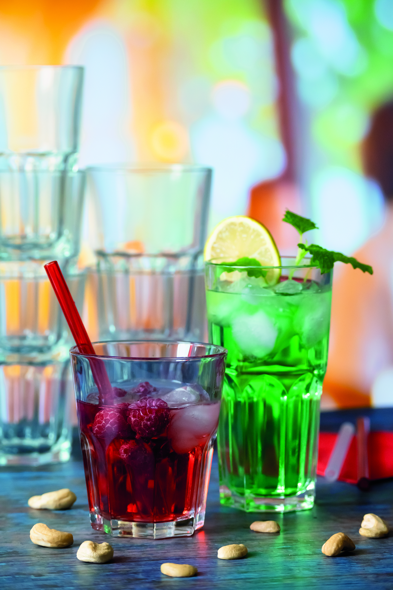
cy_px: 295
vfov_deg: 16.9
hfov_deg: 11.3
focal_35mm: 122
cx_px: 196
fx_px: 1989
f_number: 5
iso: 1250
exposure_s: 1/125
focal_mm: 81
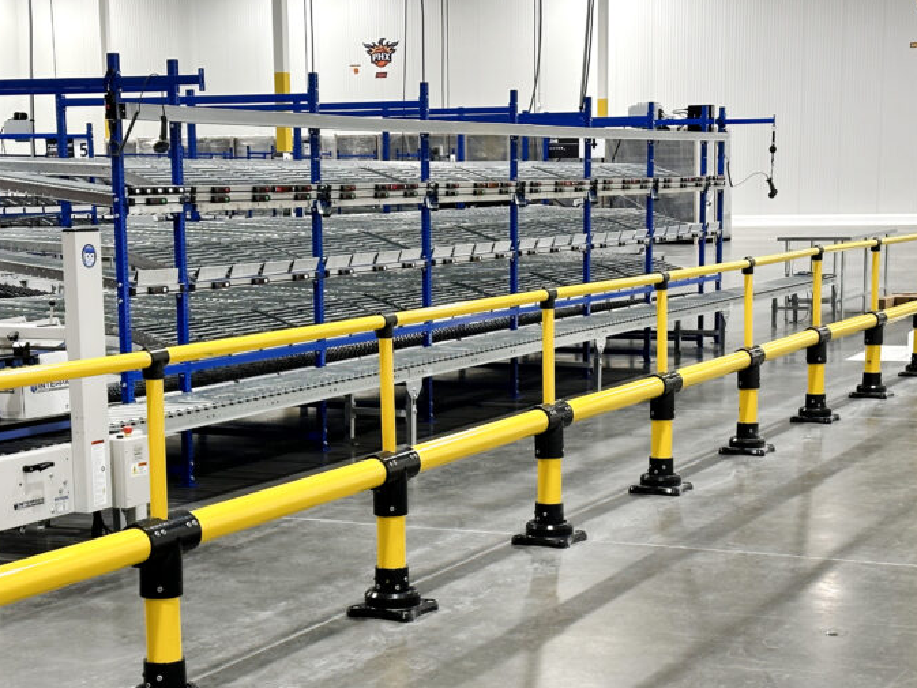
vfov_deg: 20.1
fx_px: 1934
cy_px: 495
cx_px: 440
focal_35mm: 73
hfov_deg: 26.7
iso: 100
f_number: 1.78
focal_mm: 6.86
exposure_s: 1/60
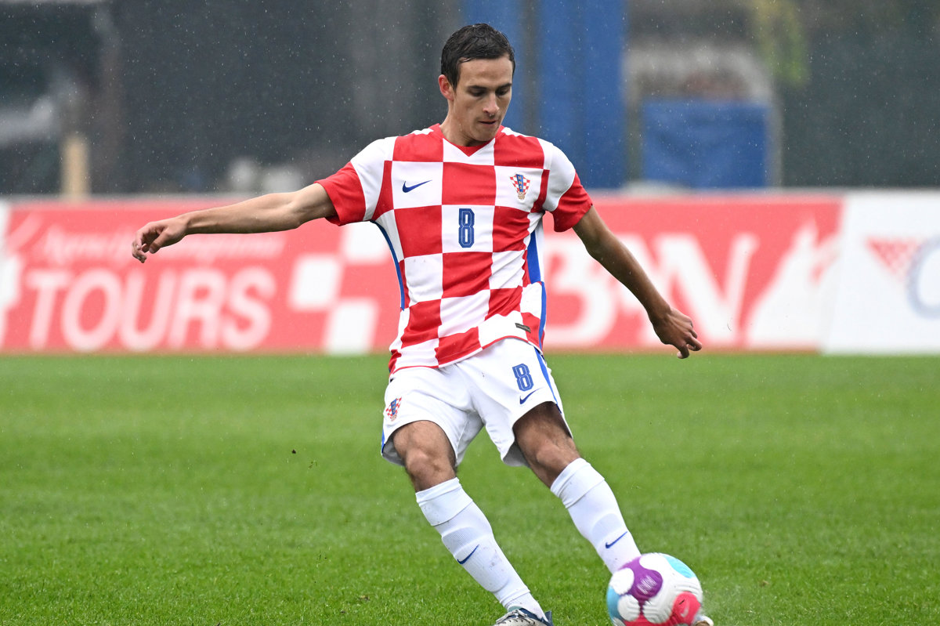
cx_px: 470
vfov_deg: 3.1
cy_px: 313
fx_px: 11484
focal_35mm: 440
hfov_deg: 4.7
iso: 3200
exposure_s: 1/1250
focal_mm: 440
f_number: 5.6
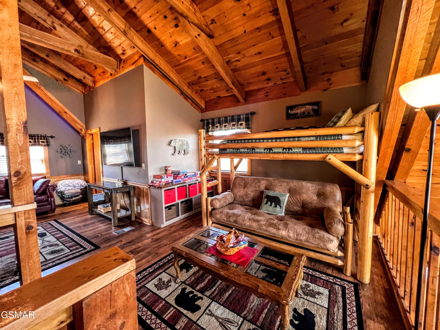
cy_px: 165
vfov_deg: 89.9
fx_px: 165
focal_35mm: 13
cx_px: 220
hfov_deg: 106.2
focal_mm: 1.57
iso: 400
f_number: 1.8
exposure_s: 1/60
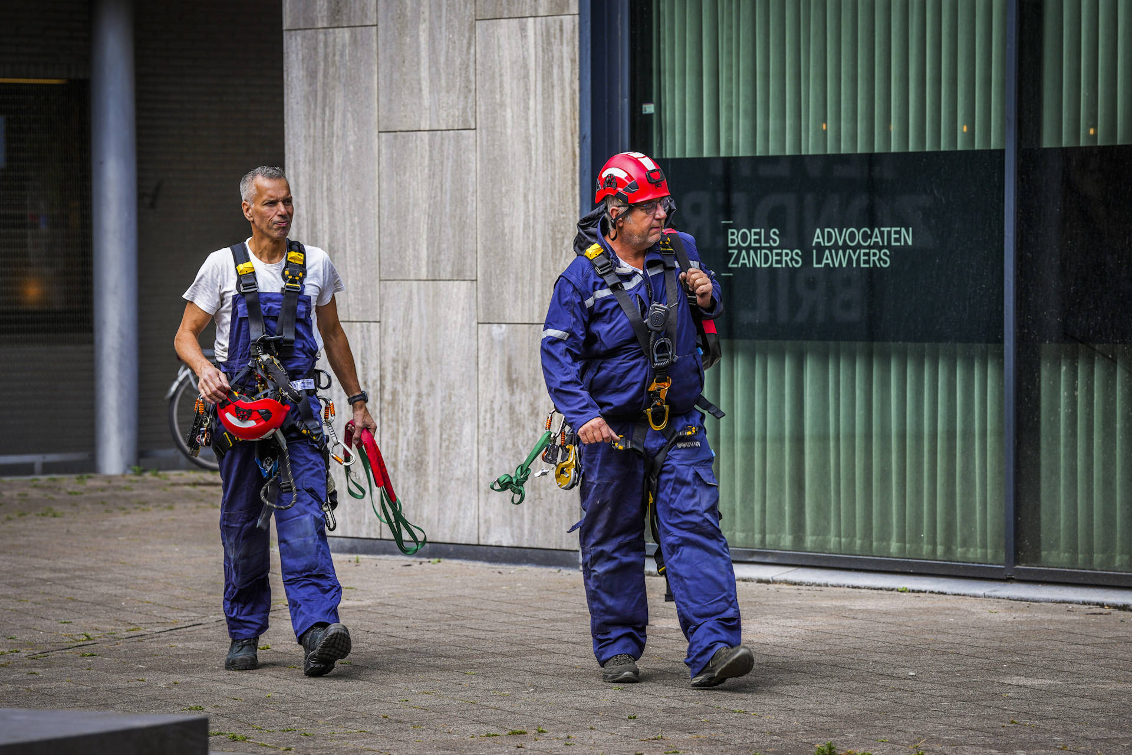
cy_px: 378
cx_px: 566
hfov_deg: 14.8
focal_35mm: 139
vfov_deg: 9.9
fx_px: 4370
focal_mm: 139
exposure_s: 1/250
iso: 100
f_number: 5
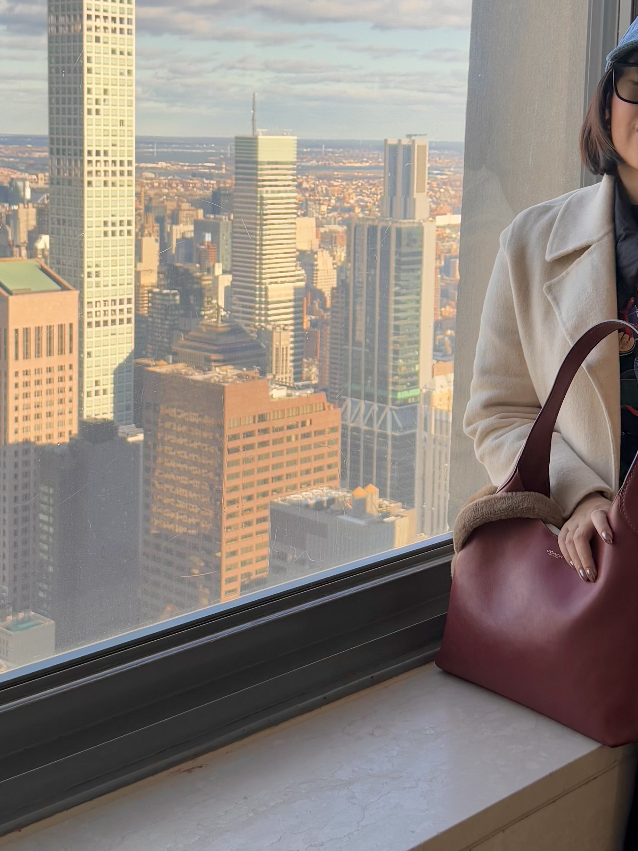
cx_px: 362
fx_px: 1376
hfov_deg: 26.1
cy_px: 275
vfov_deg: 34.0
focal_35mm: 56
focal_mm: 6.76
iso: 100
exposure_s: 1/501
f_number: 1.78
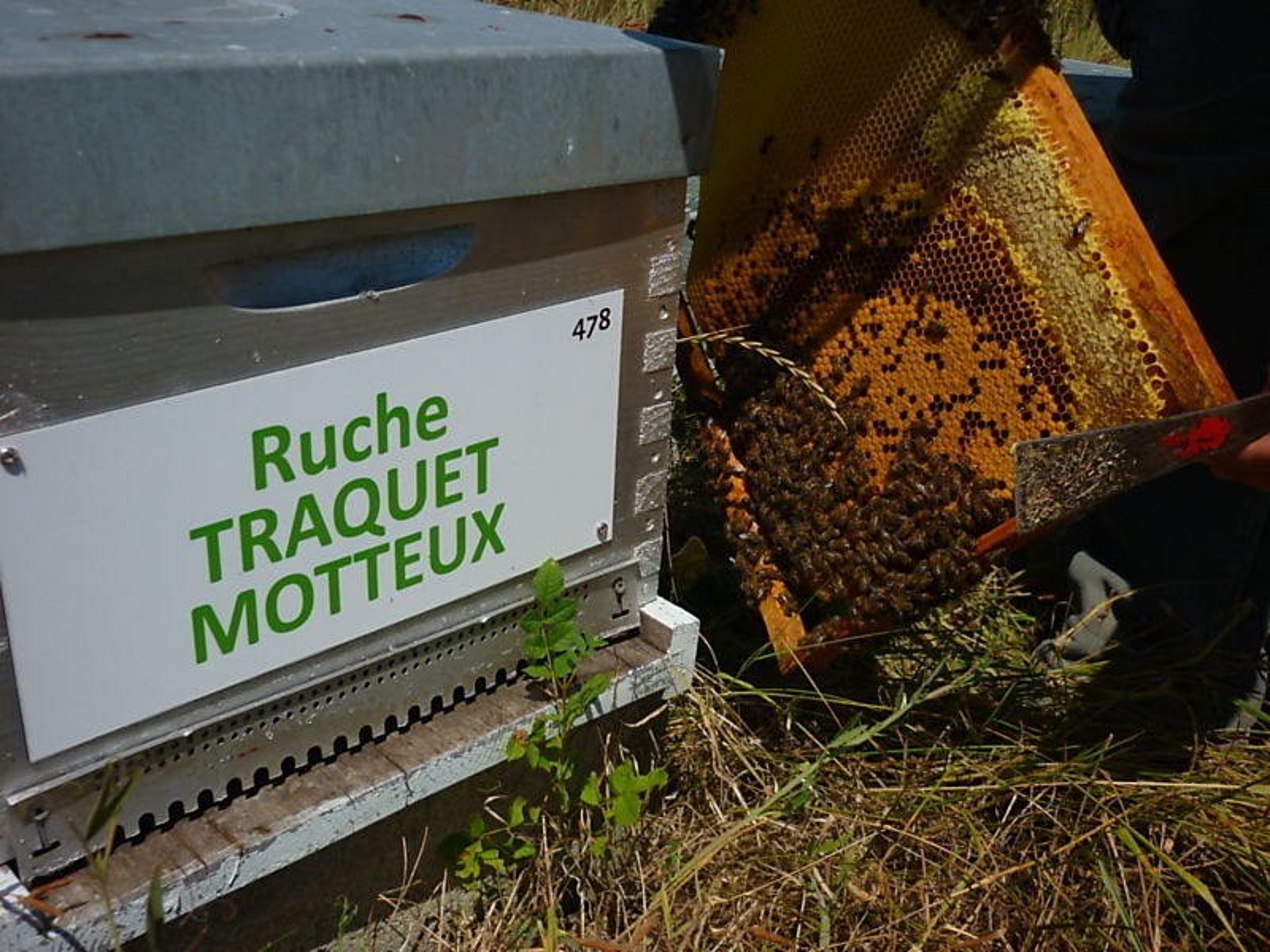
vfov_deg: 36.8
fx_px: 1431
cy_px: 476
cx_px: 635
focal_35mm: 39
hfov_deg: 47.9
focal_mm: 6.4
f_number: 8
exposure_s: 1/320
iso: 80
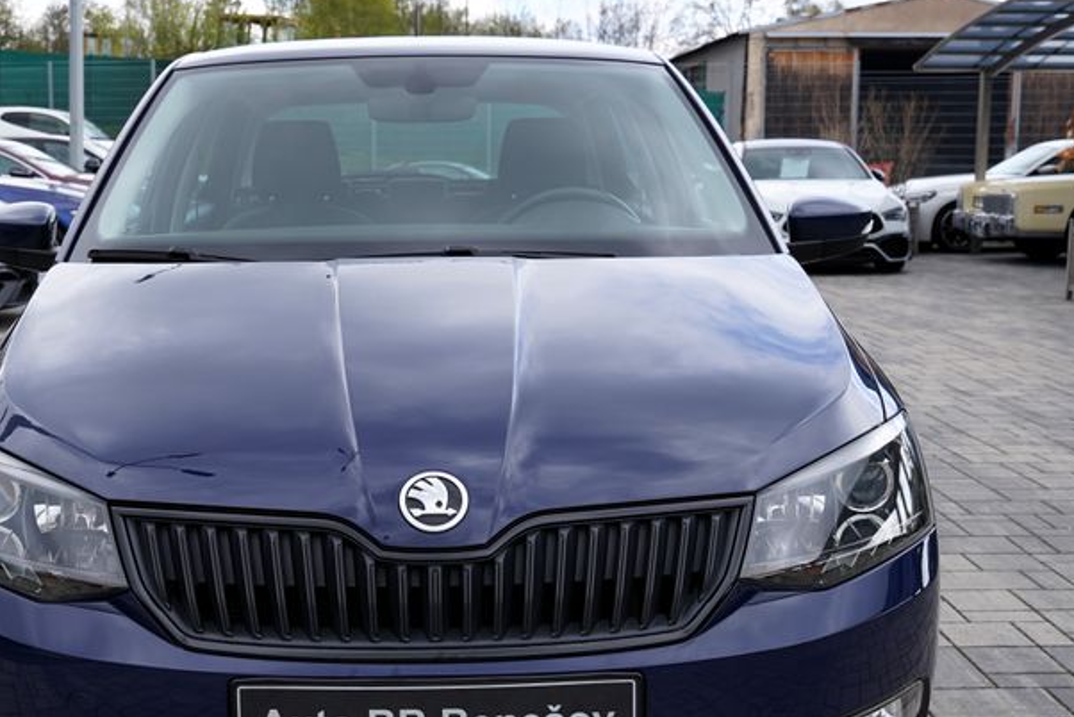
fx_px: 1522
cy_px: 470
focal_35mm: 51
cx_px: 426
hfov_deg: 38.7
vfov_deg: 26.4
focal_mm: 30
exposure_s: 1/125
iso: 100
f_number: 5.6
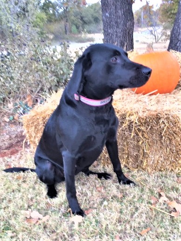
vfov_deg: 59.9
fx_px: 209
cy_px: 119
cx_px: 93
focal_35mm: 30
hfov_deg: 46.8
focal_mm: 4.15
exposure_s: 1/60
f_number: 2.2
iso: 32
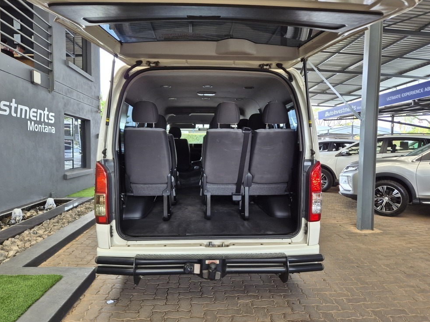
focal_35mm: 24
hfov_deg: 71.6
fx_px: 298
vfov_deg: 56.8
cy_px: 164
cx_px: 210
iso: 80
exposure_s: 1/180
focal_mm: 5.4
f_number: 1.8
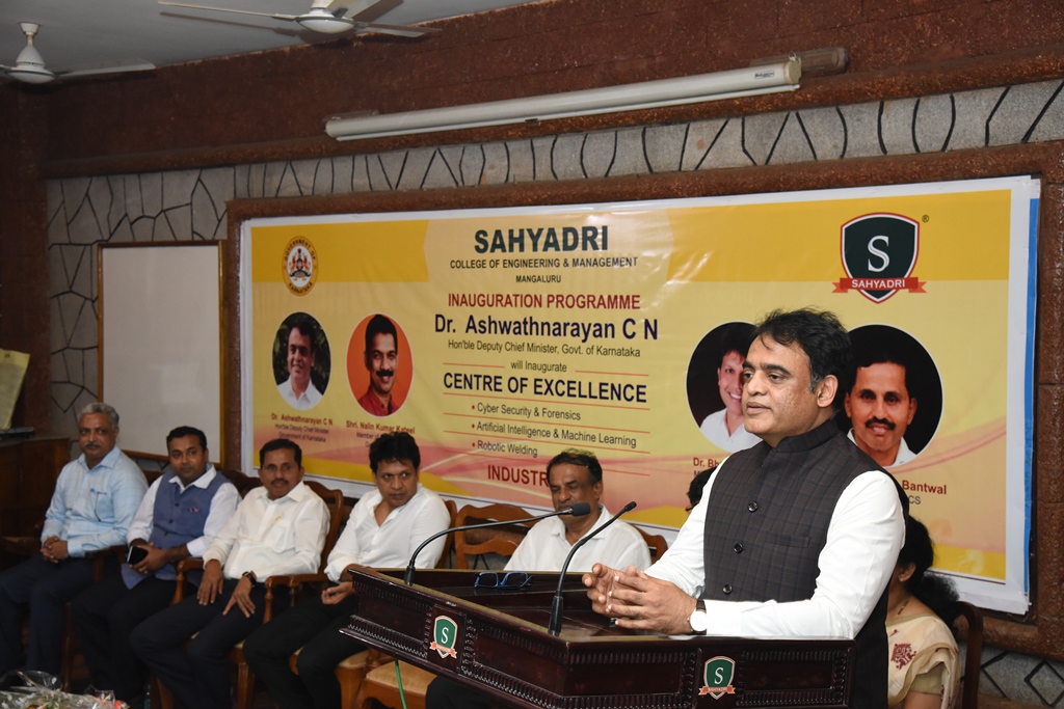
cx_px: 532
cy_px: 354
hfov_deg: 39.6
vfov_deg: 27.0
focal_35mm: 50
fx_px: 1478
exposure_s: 1/60
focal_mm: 50
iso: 3200
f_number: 5.6
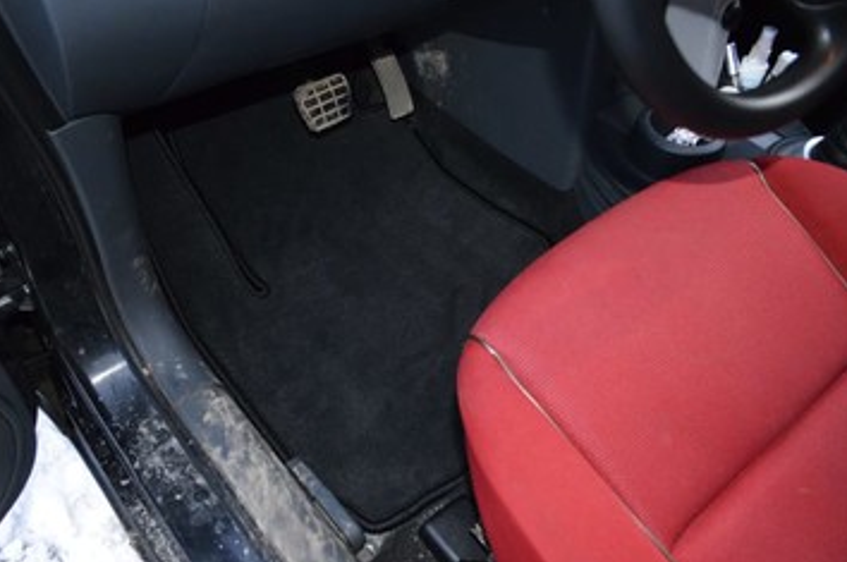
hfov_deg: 58.4
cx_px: 349
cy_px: 285
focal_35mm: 32
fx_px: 752
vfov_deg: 41.0
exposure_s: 1/60
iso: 3200
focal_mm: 18
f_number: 3.5
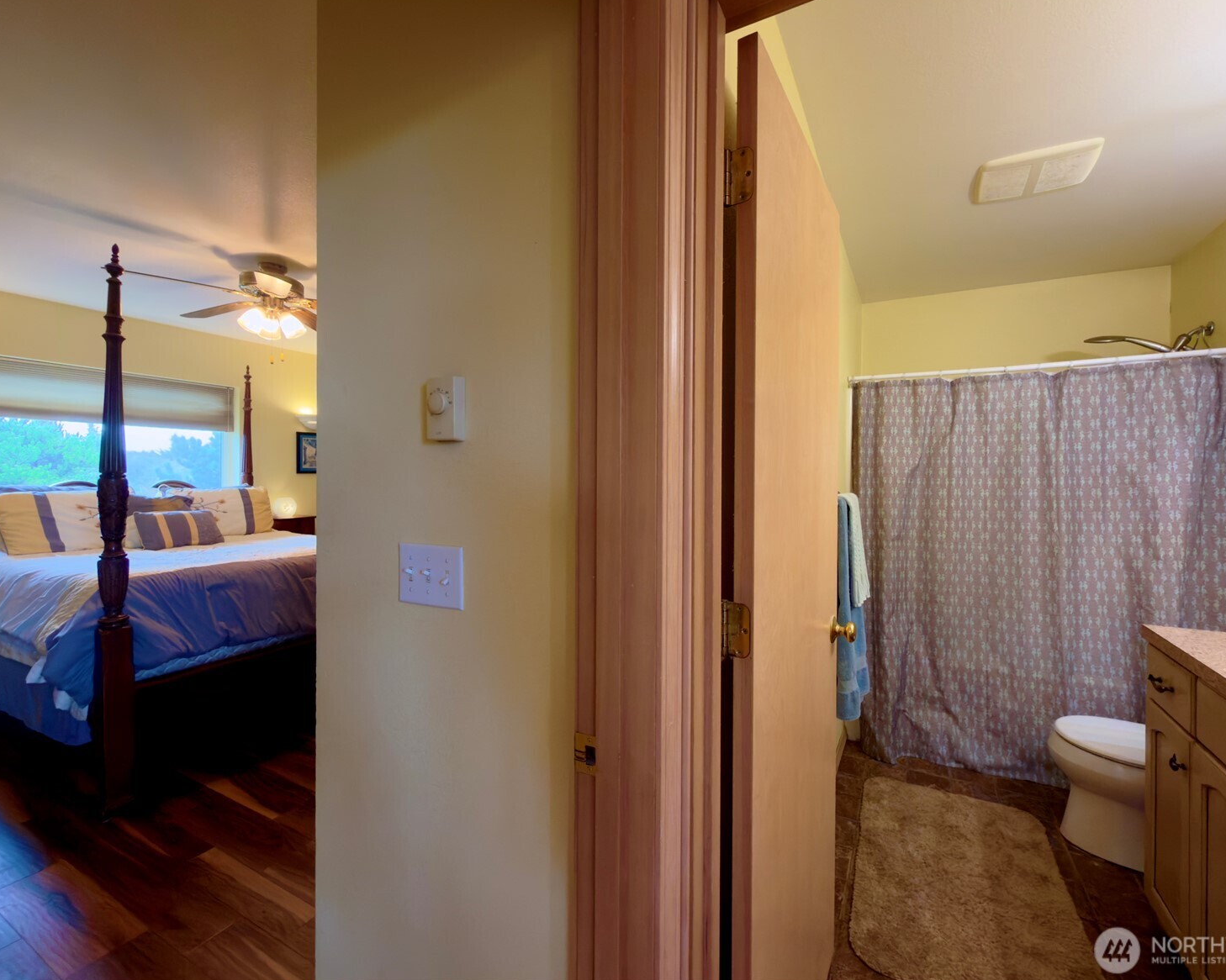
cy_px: 480
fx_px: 544
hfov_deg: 96.7
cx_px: 640
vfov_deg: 84.0
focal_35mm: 15
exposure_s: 1/30
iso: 100
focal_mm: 2.22
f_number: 2.2
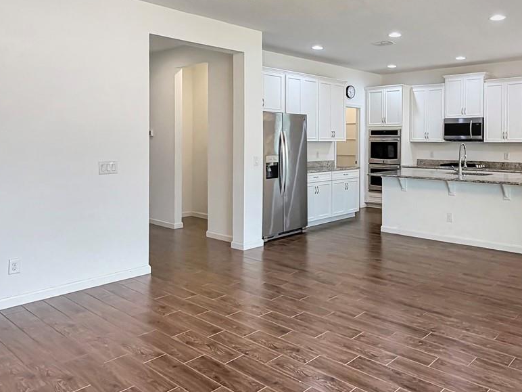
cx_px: 358
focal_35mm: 29
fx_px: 437
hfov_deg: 59.8
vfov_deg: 48.0
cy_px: 159
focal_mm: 2.22
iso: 160
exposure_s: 1/120
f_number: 2.2
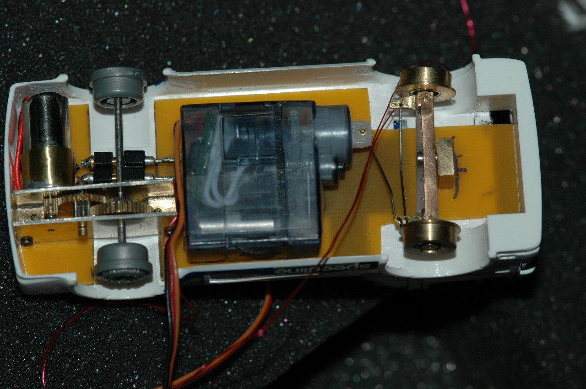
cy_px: 194
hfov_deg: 13.1
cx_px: 293
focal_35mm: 158
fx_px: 2561
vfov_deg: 8.7
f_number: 8
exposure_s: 1/60
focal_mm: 105
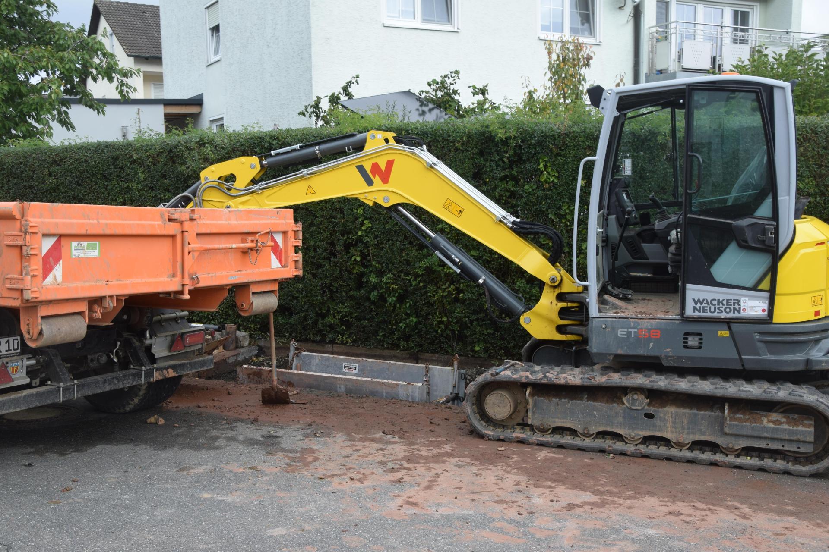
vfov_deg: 35.5
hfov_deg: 51.3
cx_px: 414
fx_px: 863
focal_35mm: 38
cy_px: 276
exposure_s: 1/250
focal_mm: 25
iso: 320
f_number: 8
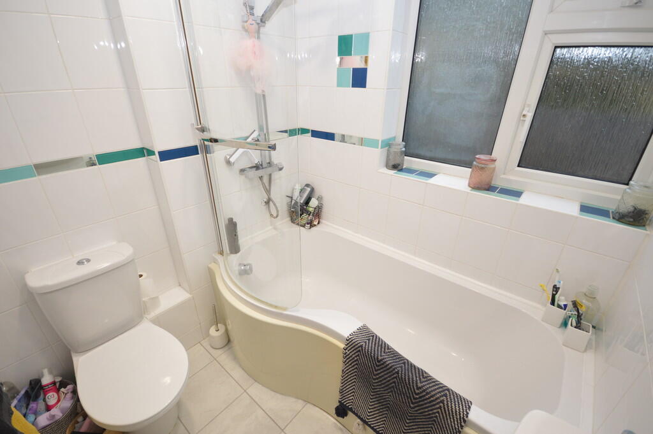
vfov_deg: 77.2
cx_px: 326
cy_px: 217
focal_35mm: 15
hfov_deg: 100.4
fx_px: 272
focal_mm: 10
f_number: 4.5
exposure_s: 1/80
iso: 400
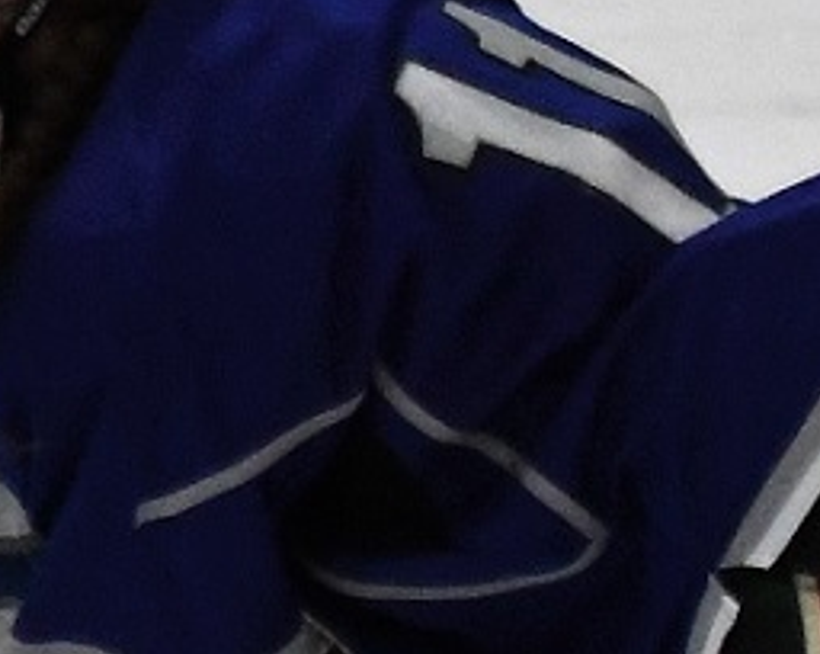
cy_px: 901
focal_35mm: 561
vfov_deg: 2.7
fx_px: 13594
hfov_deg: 3.4
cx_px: -432
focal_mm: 86
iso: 2800
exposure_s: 1/1000
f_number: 2.8
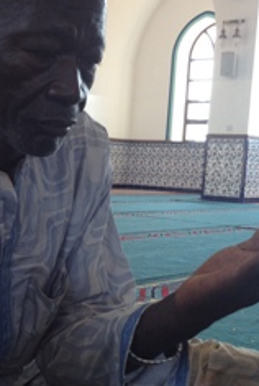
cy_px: 218
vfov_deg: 29.2
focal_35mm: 69
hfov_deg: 19.5
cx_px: 44
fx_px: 742
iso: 64
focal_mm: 4.28
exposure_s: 1/120
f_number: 2.4
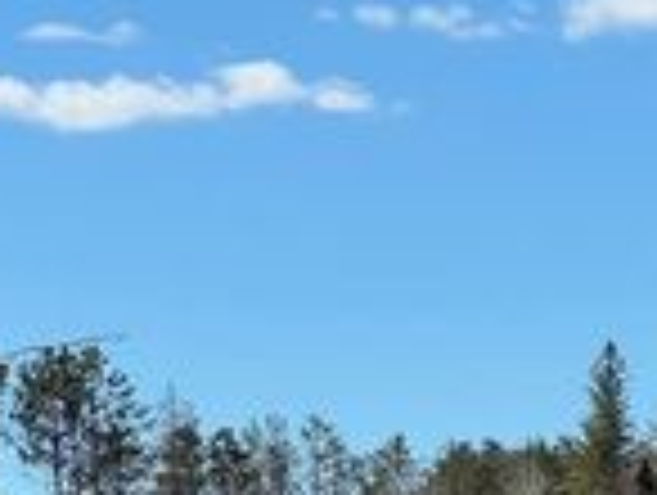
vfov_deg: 5.6
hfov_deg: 7.4
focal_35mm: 263
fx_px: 5000
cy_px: 808
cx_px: 850
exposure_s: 1/564
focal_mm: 9
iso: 25
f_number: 2.8
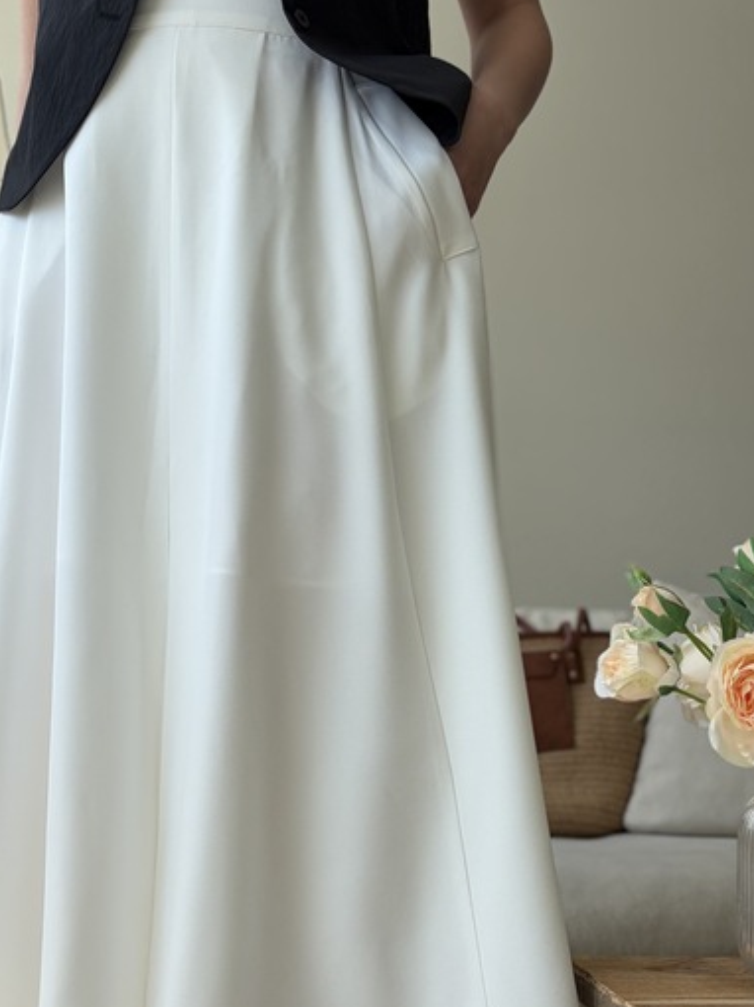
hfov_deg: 28.5
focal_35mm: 51
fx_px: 1482
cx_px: 294
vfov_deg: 37.3
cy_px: 634
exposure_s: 1/531
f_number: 1.6
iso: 50
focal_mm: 5.96
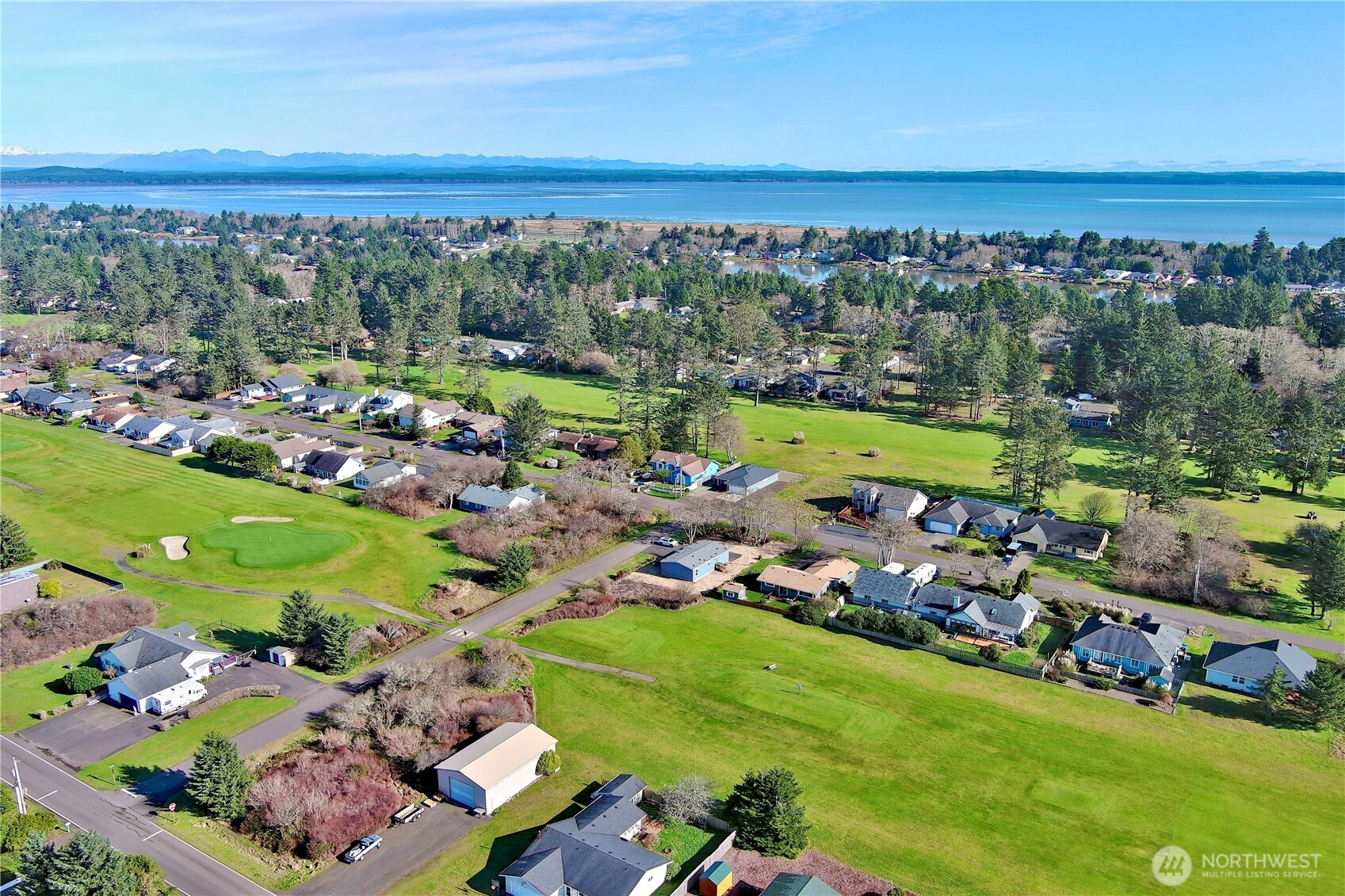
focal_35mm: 29
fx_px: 1083
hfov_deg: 63.7
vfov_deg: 45.0
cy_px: 448
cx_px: 672
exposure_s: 1/1040
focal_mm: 10.57
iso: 100
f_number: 2.8
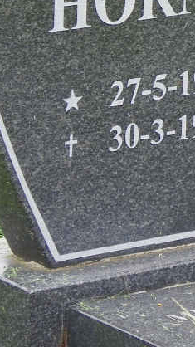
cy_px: -17
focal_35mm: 428
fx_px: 3936
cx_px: 323
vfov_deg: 5.0
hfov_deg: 2.8
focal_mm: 24.3
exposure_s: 1/50
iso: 64
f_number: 4.5
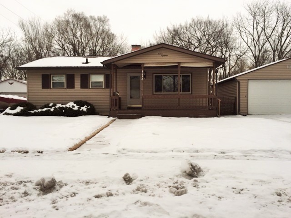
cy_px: 109
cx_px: 146
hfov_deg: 61.7
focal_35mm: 29
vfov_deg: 48.2
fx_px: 244
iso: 32
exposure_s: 1/638
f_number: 2.2
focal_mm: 4.15
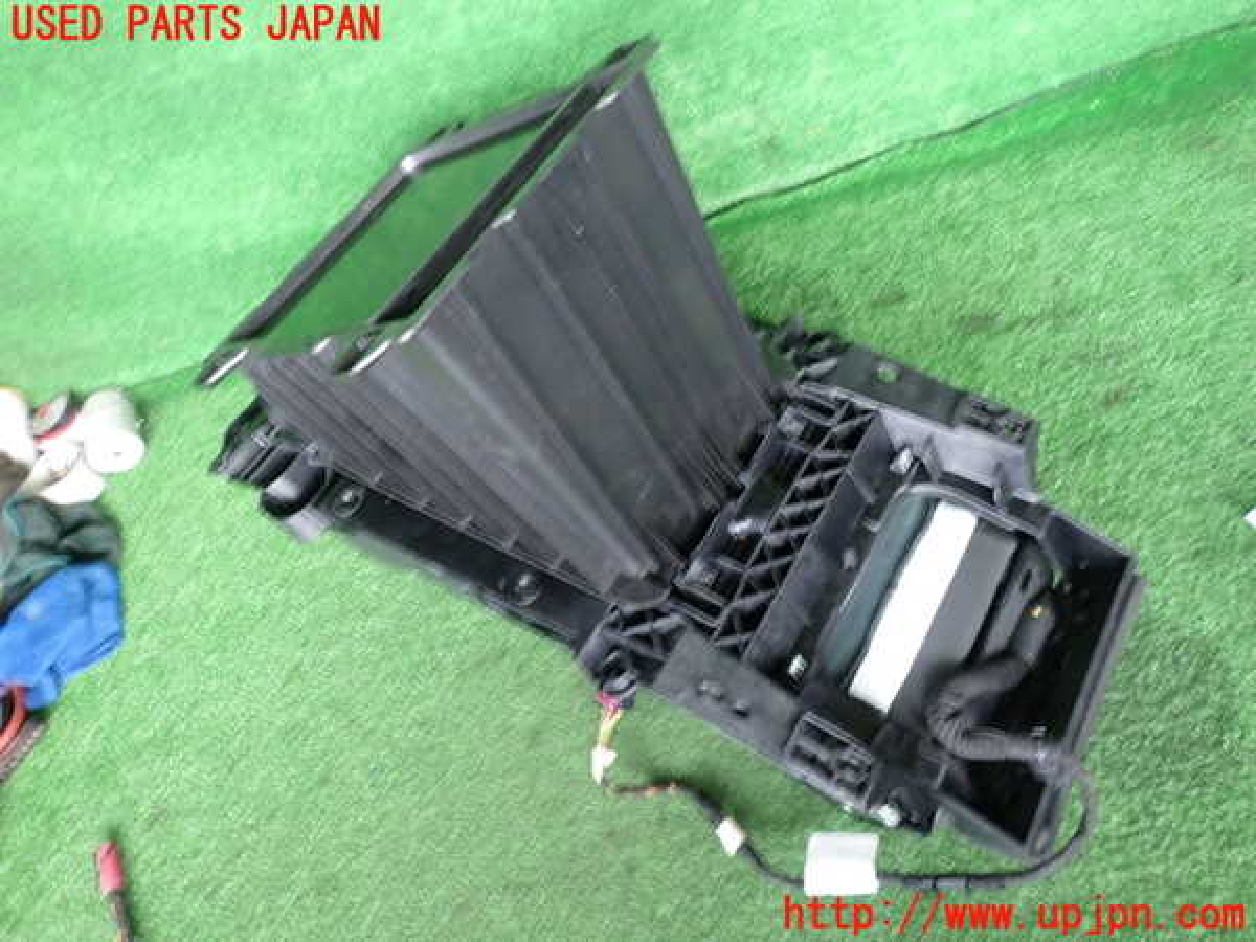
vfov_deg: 54.9
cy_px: 471
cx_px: 628
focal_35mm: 25
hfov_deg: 69.4
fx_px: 907
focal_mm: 4.5
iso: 200
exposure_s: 1/30
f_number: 2
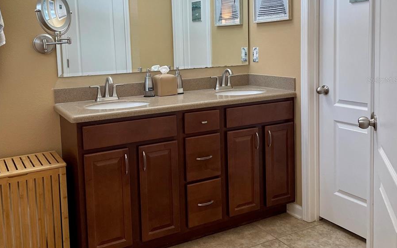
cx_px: 199
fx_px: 400
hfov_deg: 52.7
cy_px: 80
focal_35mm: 37
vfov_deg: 34.1
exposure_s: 1/120
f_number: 1.6
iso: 100
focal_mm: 4.2
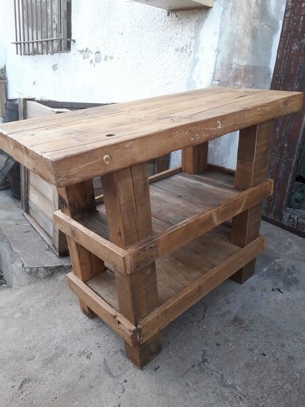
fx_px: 317
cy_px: 204
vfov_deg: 65.3
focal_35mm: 27
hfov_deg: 51.4
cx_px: 152
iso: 80
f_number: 1.9
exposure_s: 1/50
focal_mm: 3.6
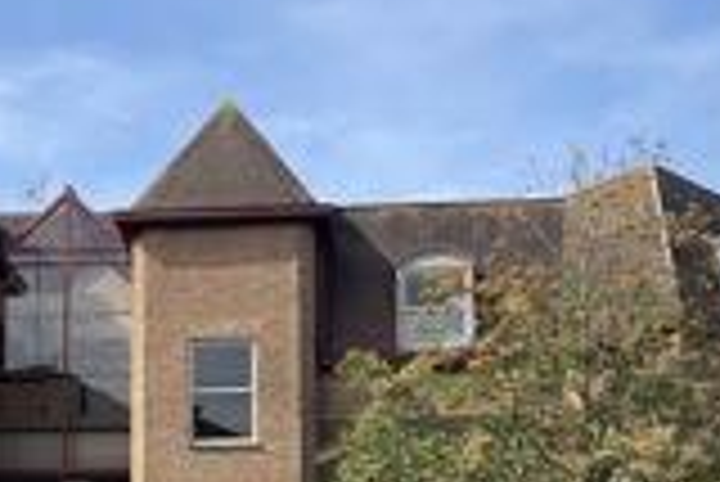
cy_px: 532
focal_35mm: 65
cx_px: 238
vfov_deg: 20.0
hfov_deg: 30.7
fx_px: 1301
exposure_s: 1/1912
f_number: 1.6
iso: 32
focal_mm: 5.1
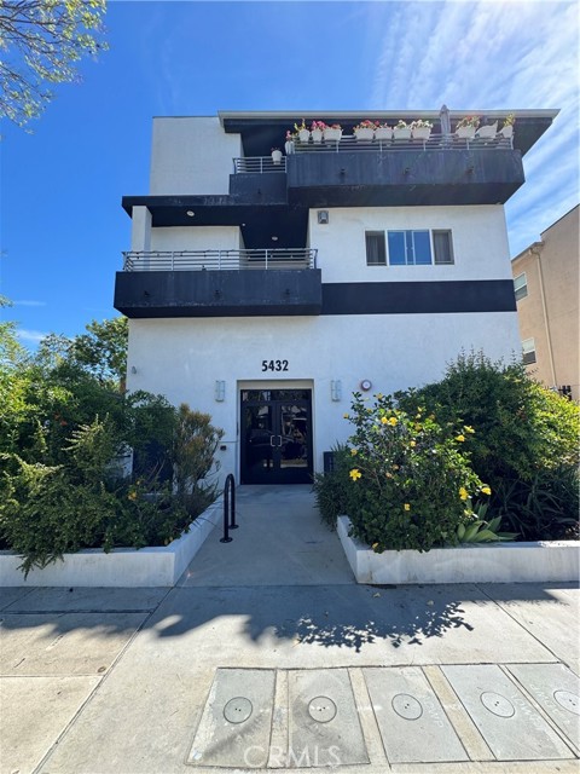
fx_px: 313
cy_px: 387
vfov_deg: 102.1
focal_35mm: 14
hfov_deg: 85.7
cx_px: 290
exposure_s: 1/399
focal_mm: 2.22
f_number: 2.2
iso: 40
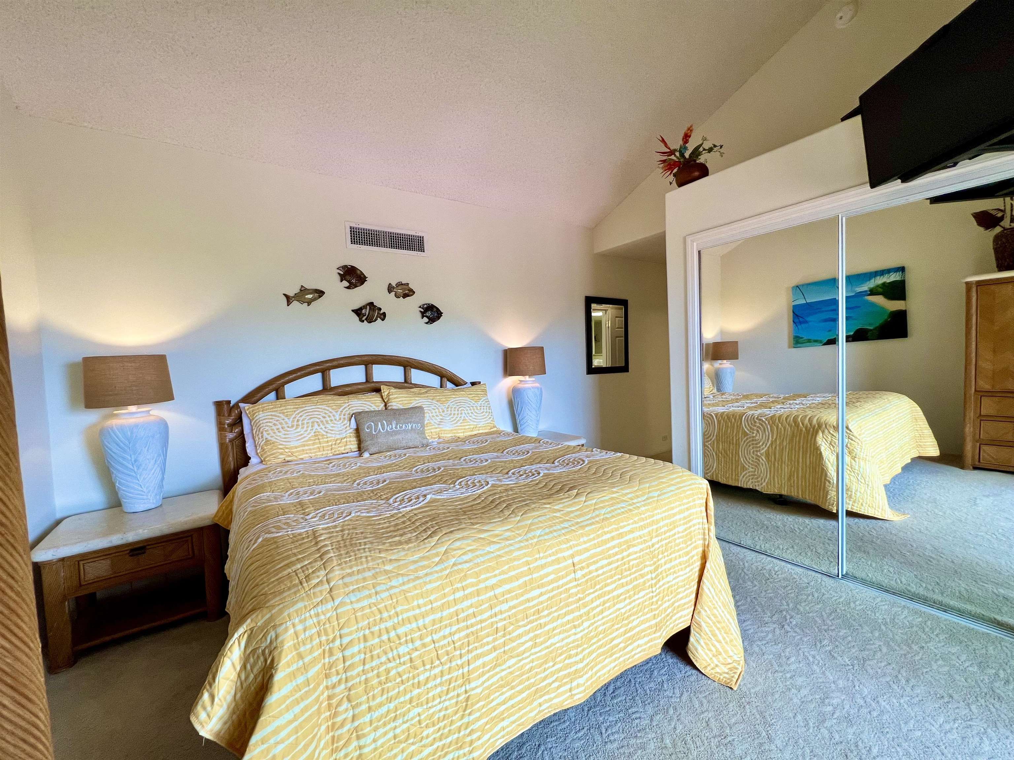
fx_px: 381
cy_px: 380
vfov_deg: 89.9
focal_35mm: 13
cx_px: 507
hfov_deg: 106.2
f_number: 1.8
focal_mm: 1.57
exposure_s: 1/120
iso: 80
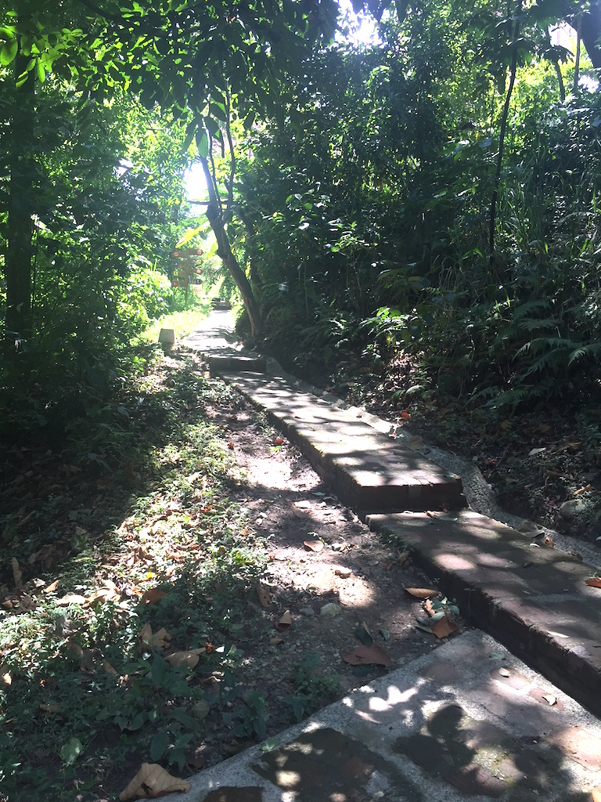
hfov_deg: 48.2
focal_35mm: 29
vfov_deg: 61.7
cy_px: 401
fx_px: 671
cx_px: 300
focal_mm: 4.15
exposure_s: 1/120
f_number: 2.2
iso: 50
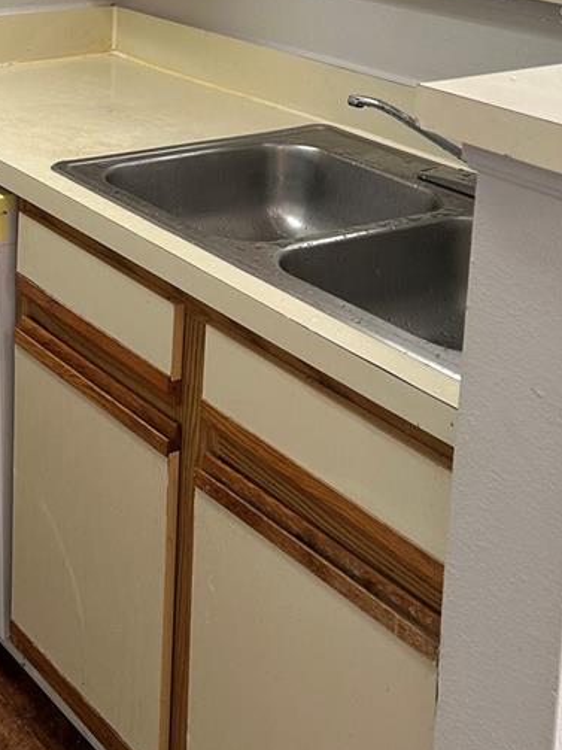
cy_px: 15
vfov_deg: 29.3
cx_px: -6
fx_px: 1343
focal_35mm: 62
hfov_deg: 22.7
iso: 80
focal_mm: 5.7
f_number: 1.5
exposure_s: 1/60
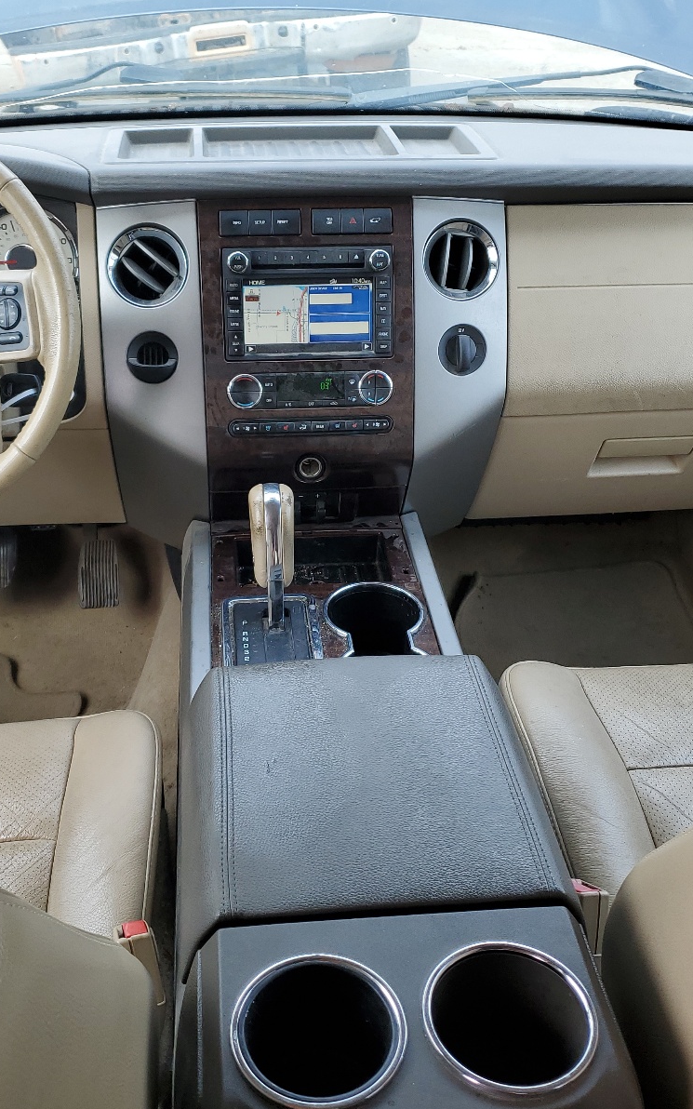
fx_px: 1118
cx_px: 300
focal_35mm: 37
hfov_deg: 34.4
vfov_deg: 52.7
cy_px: 556
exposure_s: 1/286
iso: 50
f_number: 1.5
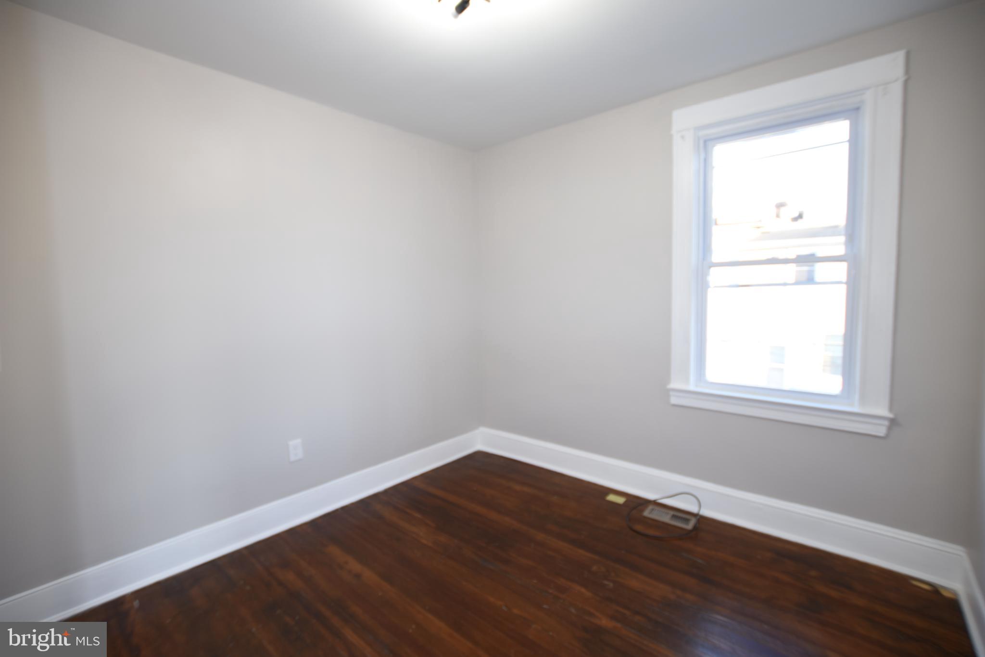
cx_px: 492
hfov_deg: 100.4
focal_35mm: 15
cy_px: 328
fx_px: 410
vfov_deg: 77.3
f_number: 3.5
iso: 100
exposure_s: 1/20
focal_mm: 10
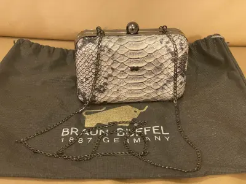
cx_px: 123
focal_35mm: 52
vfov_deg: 28.0
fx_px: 370
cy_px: 92
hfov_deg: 36.8
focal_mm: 6
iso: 1000
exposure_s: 1/33
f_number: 2
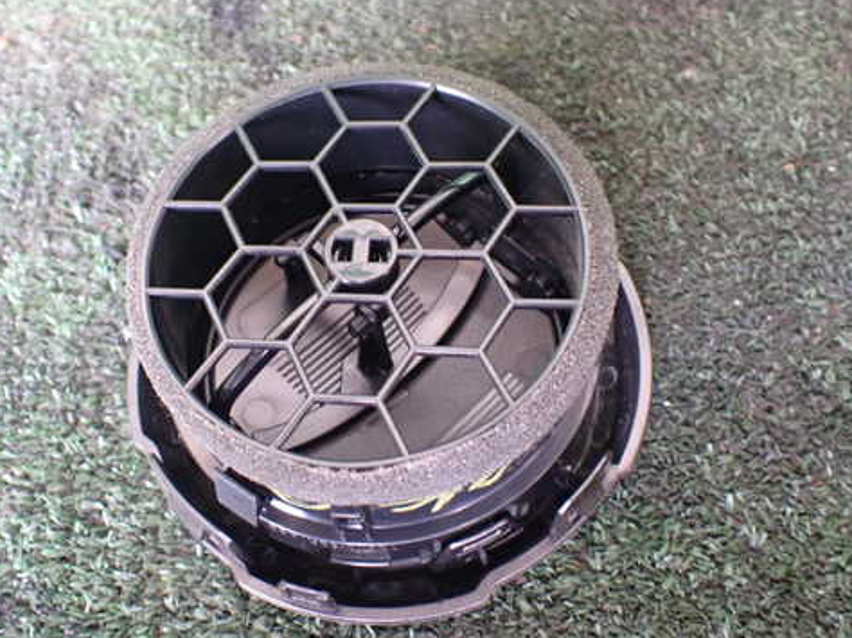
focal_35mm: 38
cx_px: 372
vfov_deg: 37.7
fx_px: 935
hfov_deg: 48.9
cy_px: 311
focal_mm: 5.4
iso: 800
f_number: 2.3
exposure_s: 1/40
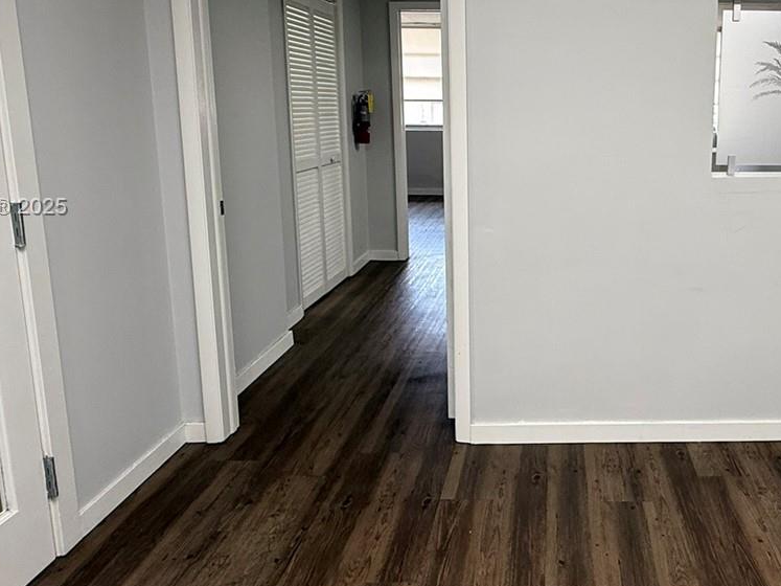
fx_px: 677
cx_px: 569
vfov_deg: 46.2
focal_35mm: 30
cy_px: 208
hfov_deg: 57.5
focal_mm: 2.22
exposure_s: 1/120
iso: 125
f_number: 2.2
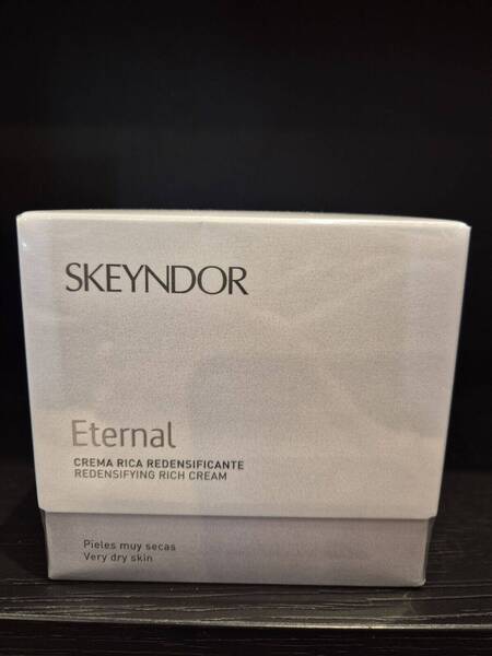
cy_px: 328
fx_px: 436
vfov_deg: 73.9
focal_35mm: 23
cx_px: 246
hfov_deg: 58.9
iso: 160
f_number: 1.8
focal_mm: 5.4
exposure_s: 1/57
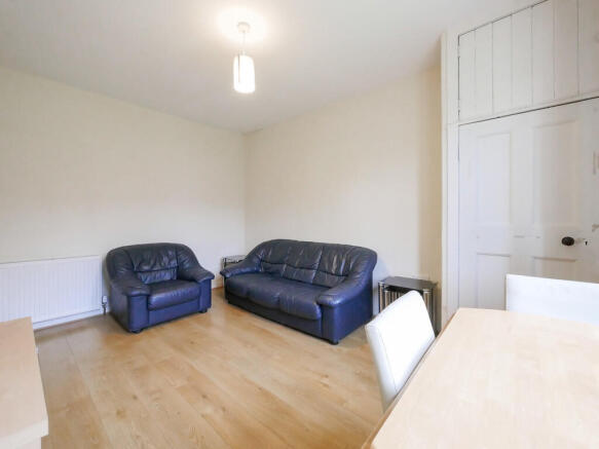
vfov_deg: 85.7
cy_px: 224
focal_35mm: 14
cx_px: 300
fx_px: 242
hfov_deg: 102.1
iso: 3200
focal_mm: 7
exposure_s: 1/60
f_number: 4
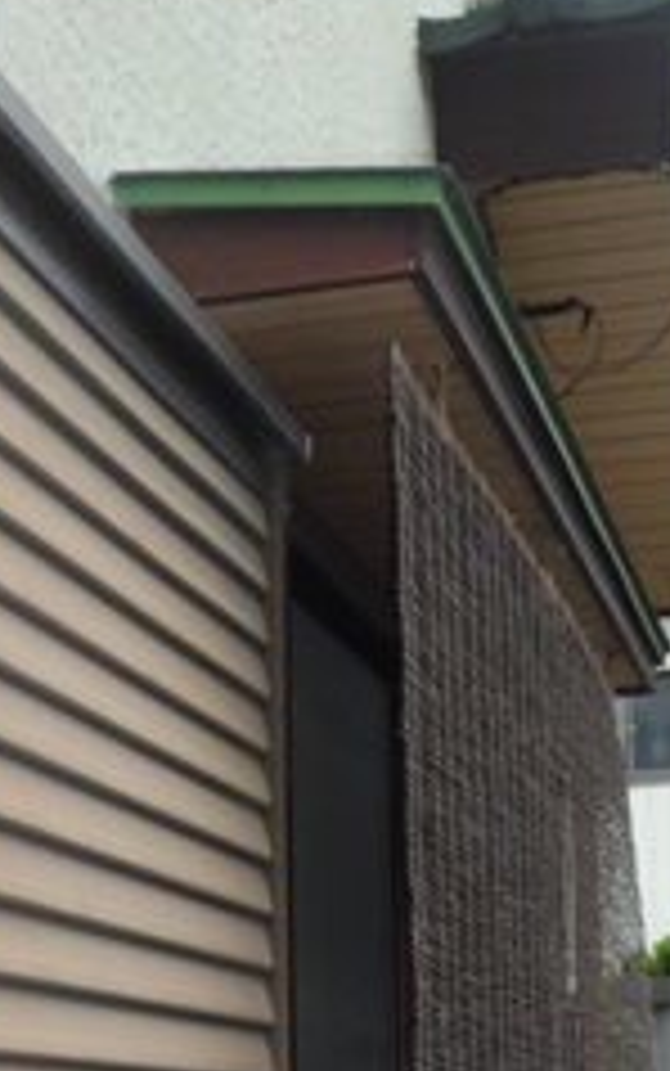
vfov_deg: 26.7
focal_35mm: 74
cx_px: 153
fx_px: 2159
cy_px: 1012
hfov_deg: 17.5
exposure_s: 1/250
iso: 100
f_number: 2.8
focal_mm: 4.7
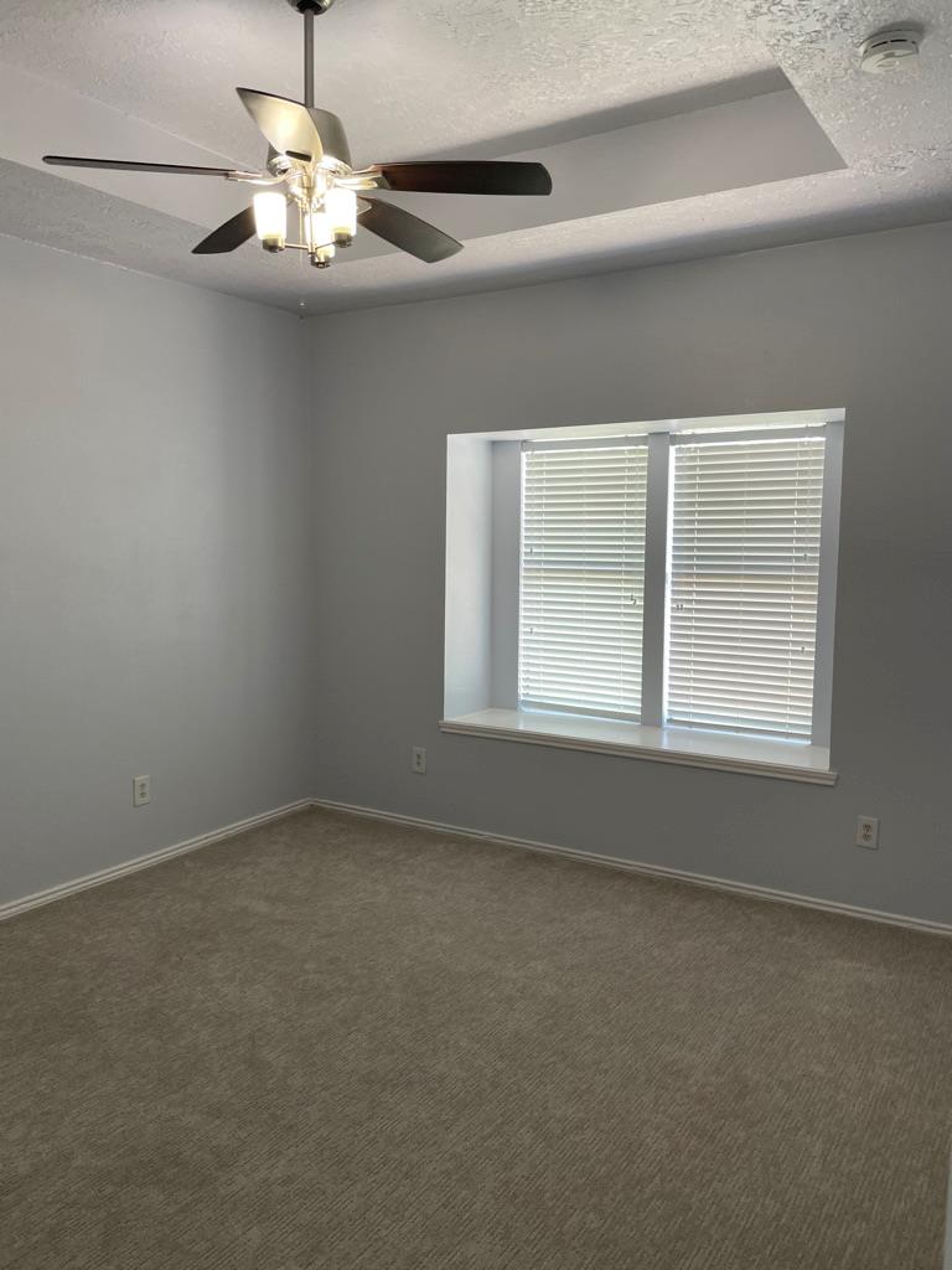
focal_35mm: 26
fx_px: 953
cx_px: 476
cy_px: 635
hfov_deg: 53.1
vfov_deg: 67.3
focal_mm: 4.2
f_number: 1.6
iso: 64
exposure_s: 1/60
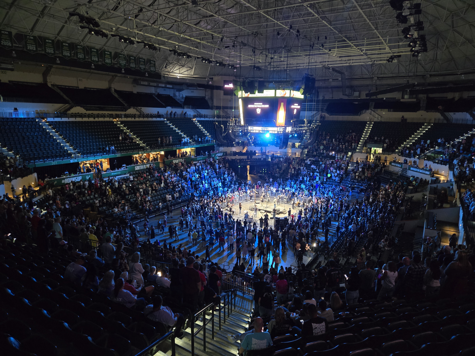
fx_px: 316
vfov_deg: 58.9
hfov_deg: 73.9
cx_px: 238
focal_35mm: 23
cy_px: 178
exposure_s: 1/30
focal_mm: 5.4
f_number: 1.8
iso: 1600
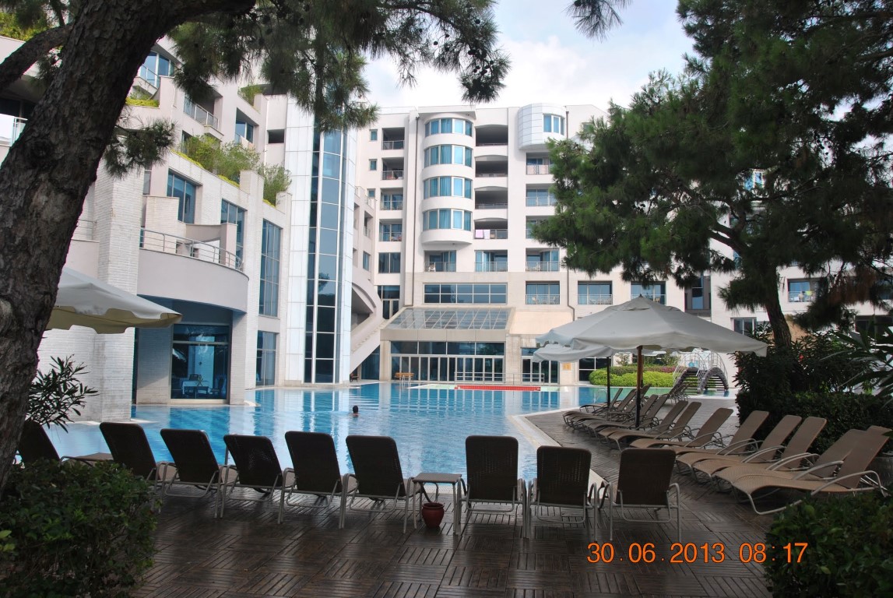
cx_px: 446
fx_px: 671
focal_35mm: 27
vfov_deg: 48.1
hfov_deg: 67.3
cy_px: 299
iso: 100
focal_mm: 18
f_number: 6.3
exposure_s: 1/160
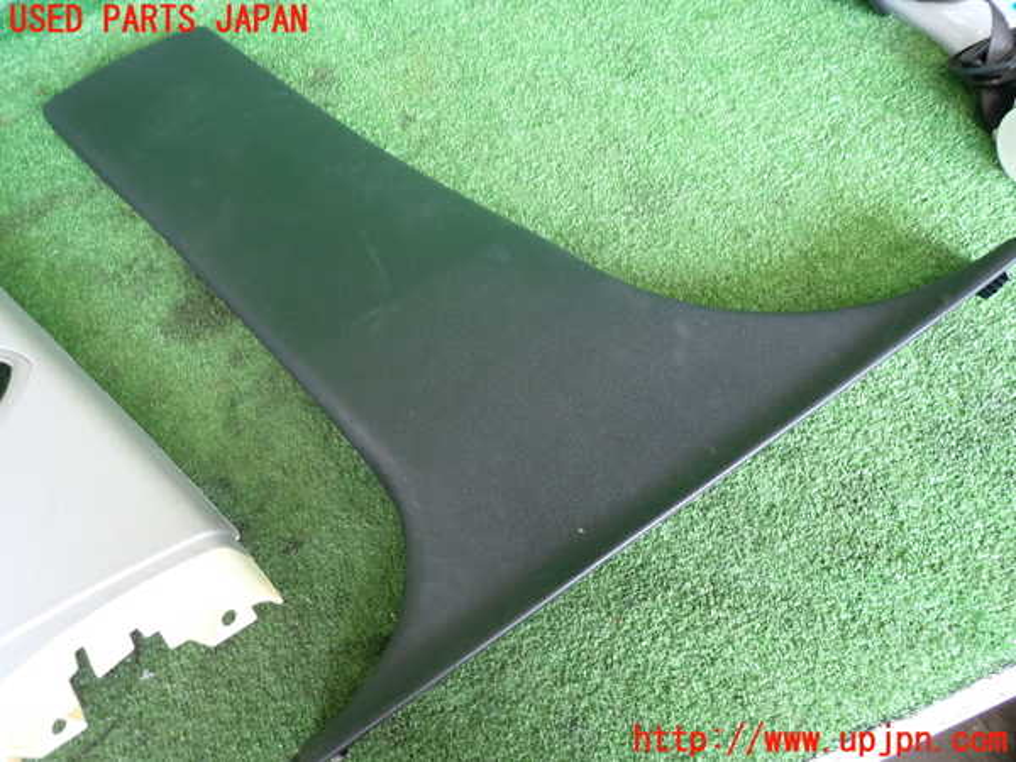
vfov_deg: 54.9
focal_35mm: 25
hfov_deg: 69.4
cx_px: 508
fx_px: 734
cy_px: 381
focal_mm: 4.5
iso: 250
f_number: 2
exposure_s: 1/30
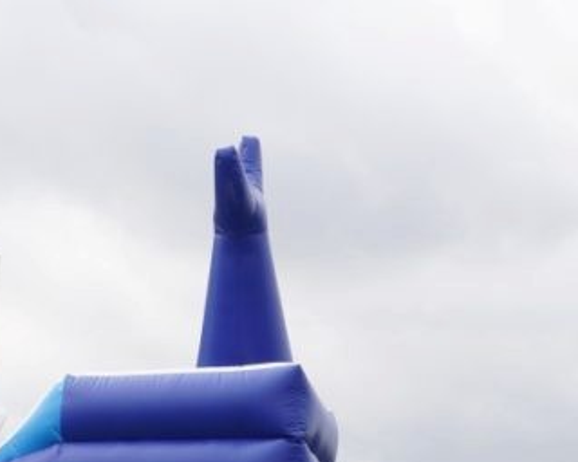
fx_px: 1232
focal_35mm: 72
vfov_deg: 19.7
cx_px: 117
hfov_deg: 25.9
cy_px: 586
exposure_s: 1/160
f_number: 8
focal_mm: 16
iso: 100
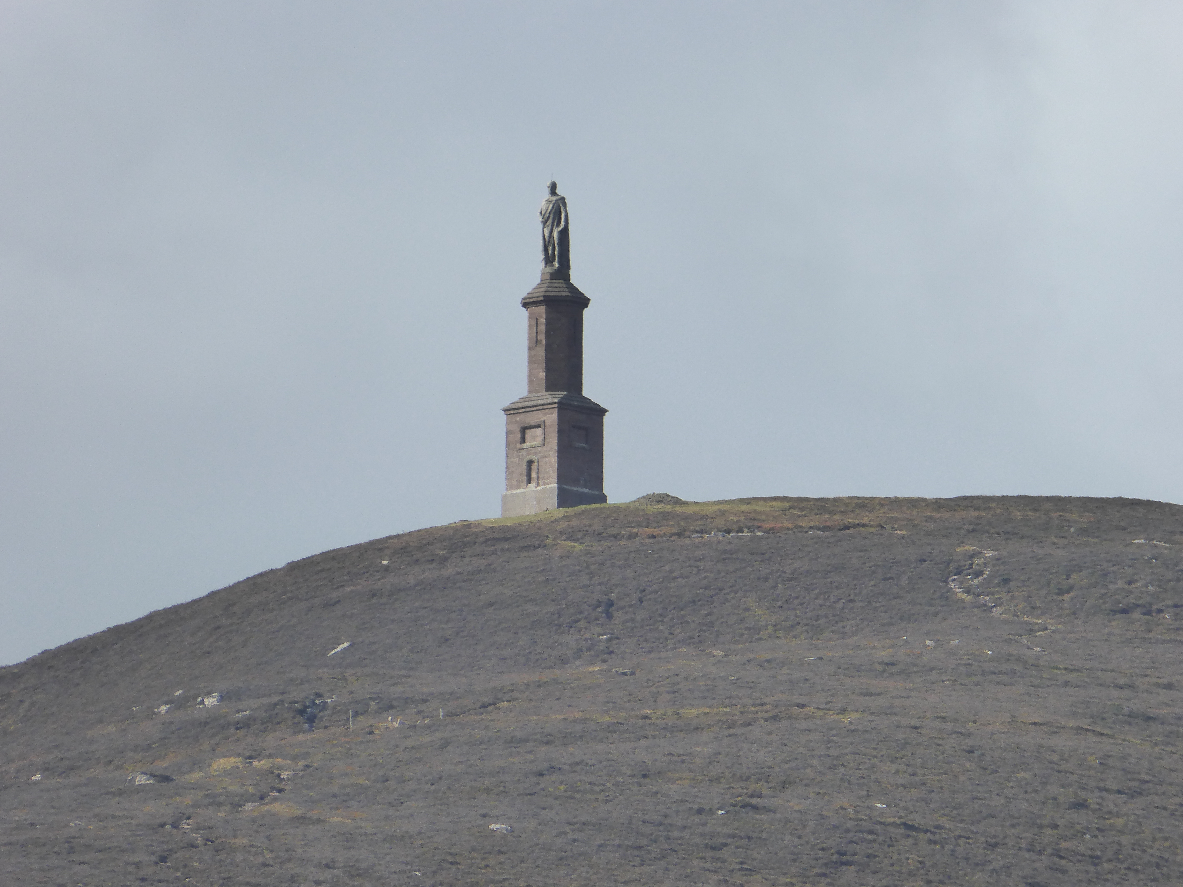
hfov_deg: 2.4
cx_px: 589
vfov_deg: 1.8
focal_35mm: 825
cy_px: 439
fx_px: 28194
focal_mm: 129
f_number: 6.4
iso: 200
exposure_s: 1/500
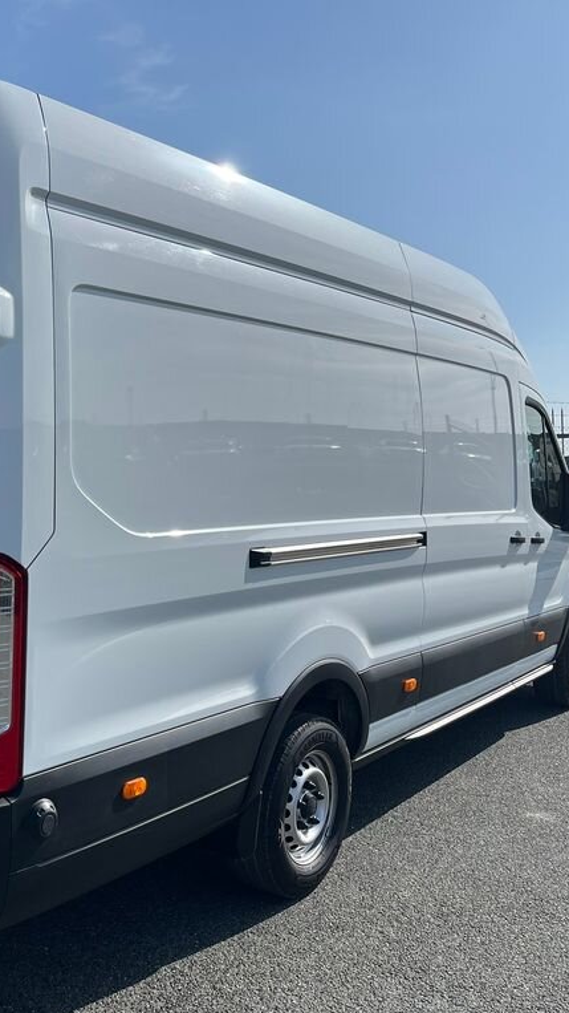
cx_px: 114
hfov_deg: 30.4
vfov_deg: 52.8
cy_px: 508
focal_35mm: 38
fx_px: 1020
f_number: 1.6
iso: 50
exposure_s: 1/5848
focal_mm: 5.1
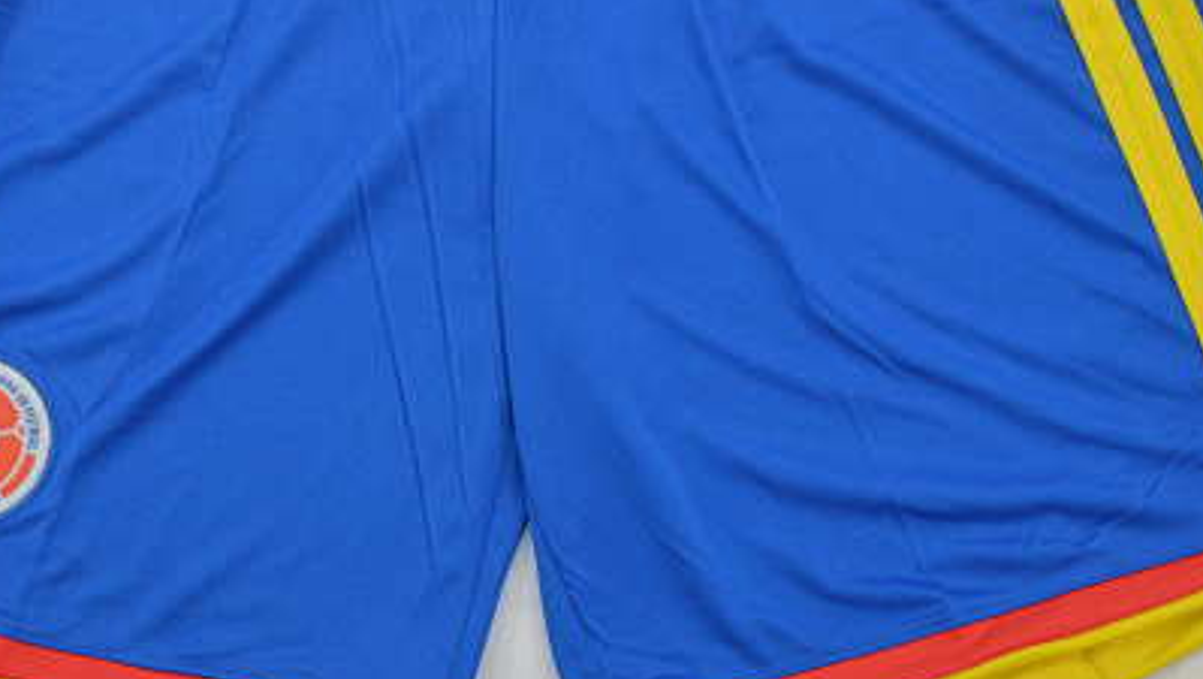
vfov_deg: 18.0
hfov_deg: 31.8
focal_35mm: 66
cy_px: 94
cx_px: 491
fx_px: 2108
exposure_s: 1/200
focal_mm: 21
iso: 400
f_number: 8
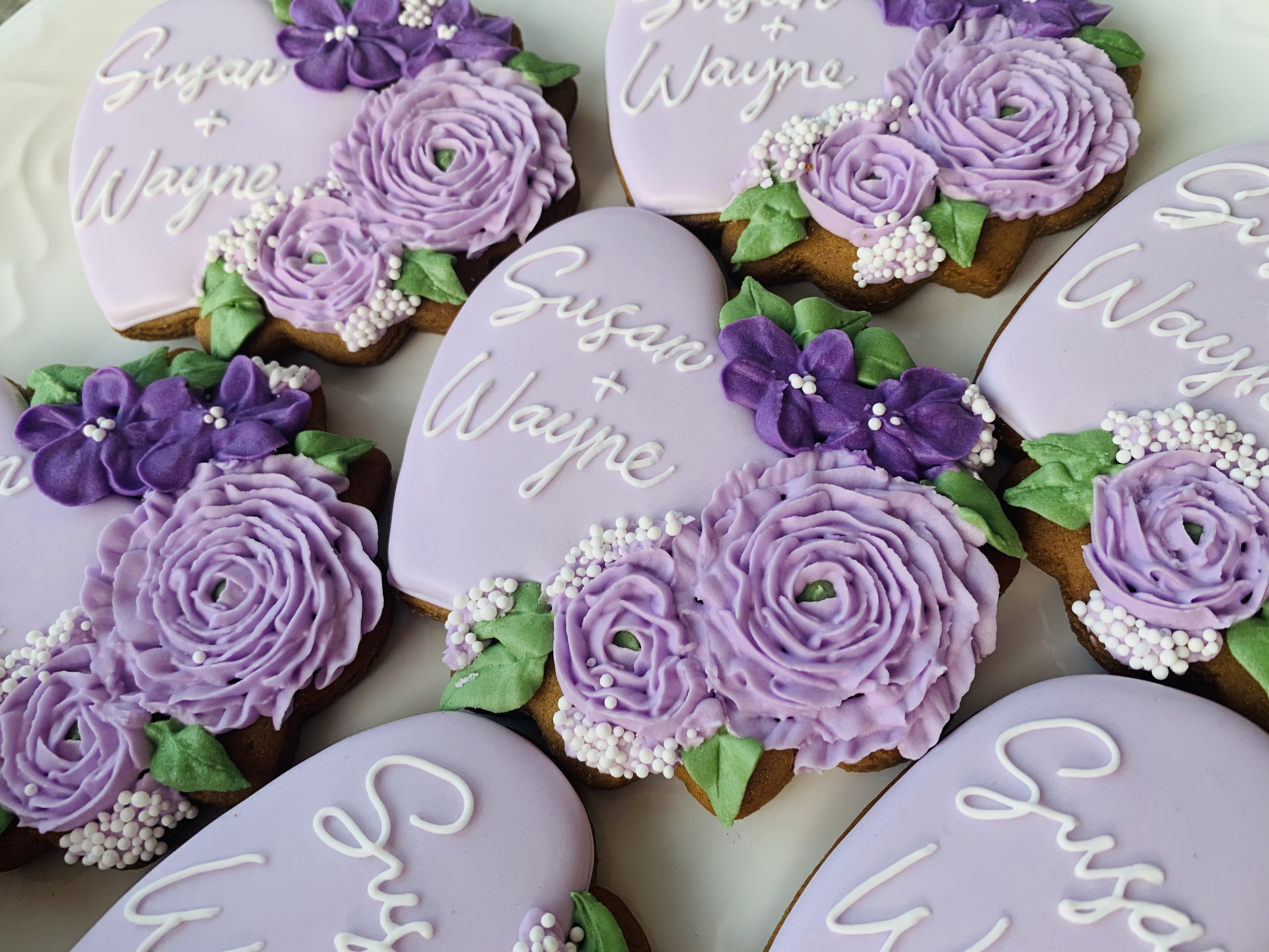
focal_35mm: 26
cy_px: 476
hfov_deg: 67.3
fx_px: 953
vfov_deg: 53.1
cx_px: 634
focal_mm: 4.25
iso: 50
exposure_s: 1/121
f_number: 1.8
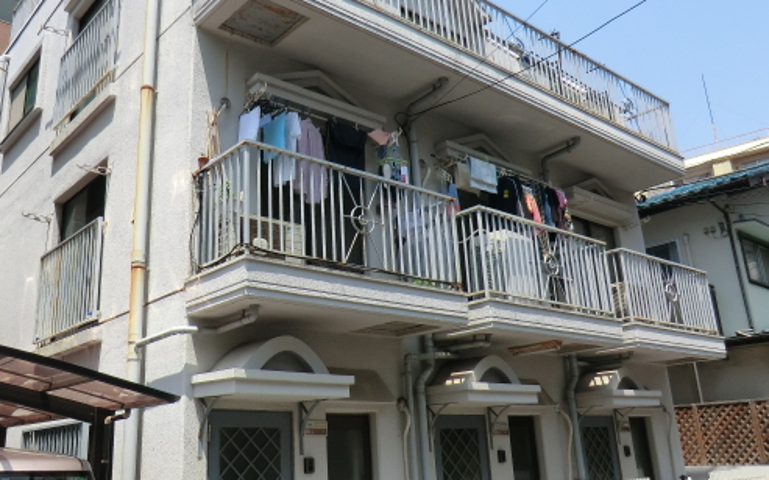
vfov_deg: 38.2
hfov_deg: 57.9
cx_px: 326
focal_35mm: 33
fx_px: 692
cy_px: 209
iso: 80
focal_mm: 4.3
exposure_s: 1/800
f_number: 3.2
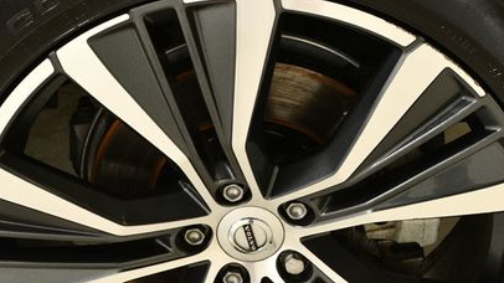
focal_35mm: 114
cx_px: 237
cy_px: 240
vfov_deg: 10.6
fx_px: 1523
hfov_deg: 18.8
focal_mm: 46
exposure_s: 1/160
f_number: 7.1
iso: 100
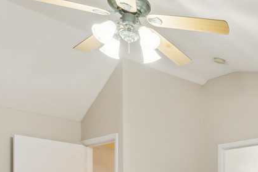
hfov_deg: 33.8
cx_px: 298
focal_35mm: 49
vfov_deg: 24.6
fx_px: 351
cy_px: 214
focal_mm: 16
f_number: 10
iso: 800
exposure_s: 1/10
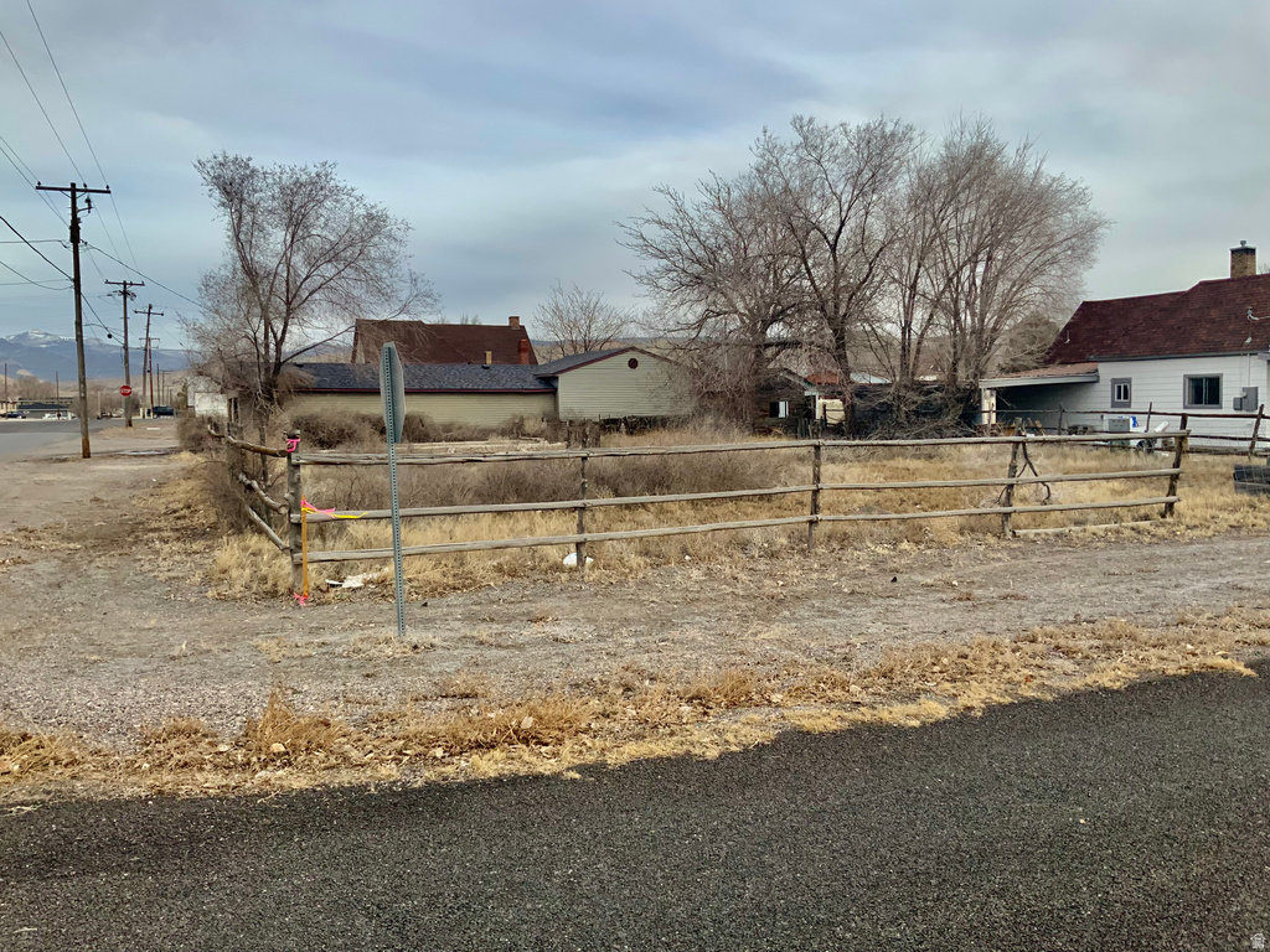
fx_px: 1064
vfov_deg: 48.2
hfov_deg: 61.7
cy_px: 476
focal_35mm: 29
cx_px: 635
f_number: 1.8
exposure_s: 1/1451
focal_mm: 3
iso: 16
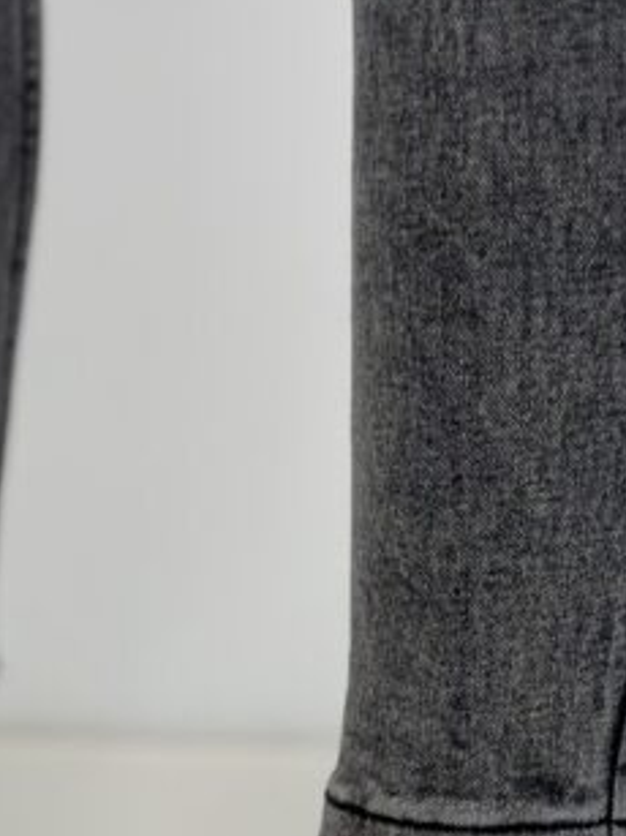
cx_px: 106
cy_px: 1054
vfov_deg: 15.1
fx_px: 3016
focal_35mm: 125
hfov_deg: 11.8
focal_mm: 6.86
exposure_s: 1/100
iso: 125
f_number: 1.78
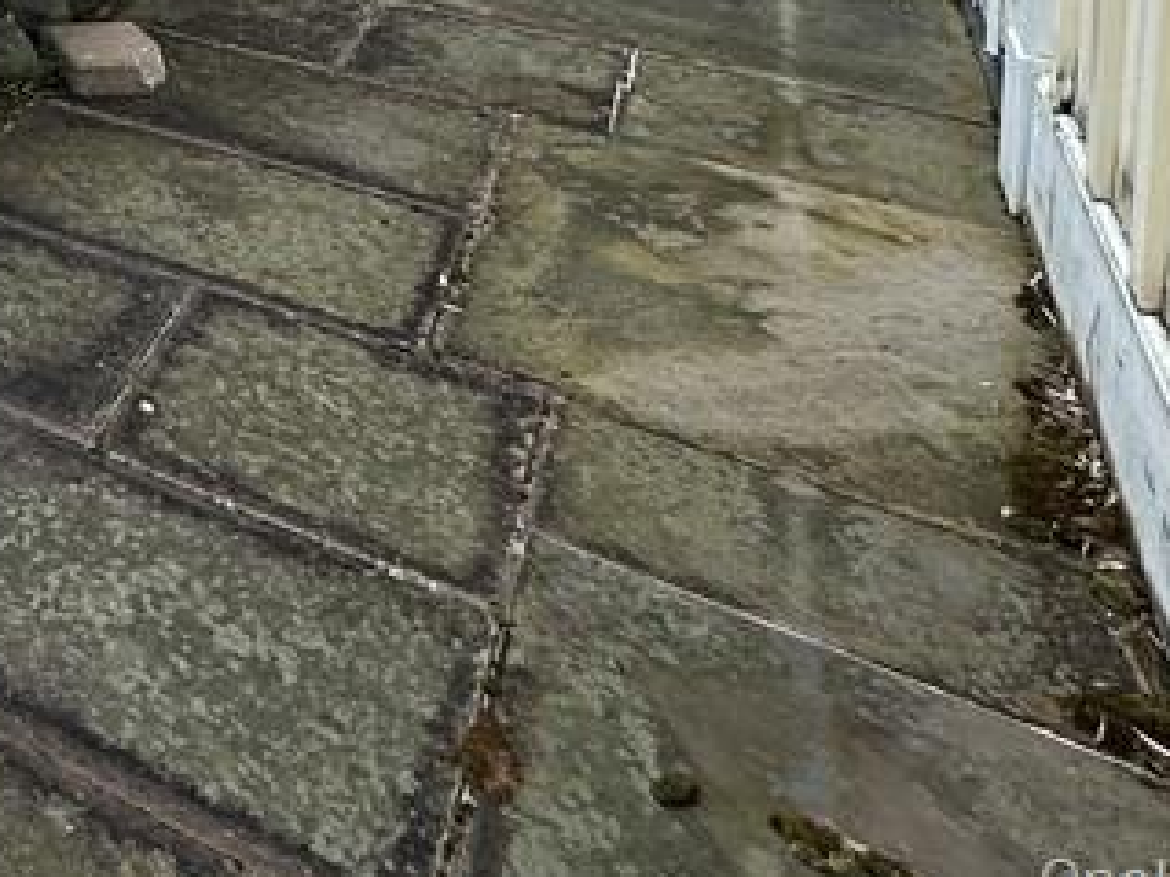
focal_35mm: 45
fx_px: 1520
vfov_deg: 24.2
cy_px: -481
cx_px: -466
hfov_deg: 30.1
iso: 40
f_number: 2.2
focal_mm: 2.22
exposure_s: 1/1350
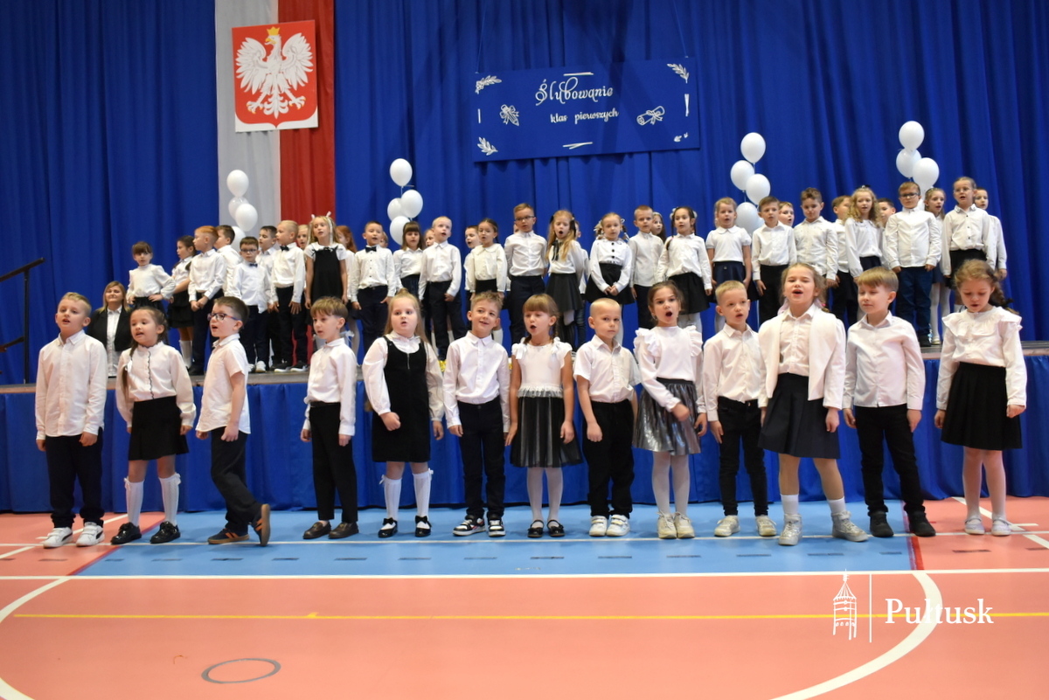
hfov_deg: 59.5
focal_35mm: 32
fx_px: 918
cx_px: 524
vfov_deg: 41.7
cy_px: 350
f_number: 3.8
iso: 1250
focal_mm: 21
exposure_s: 1/60
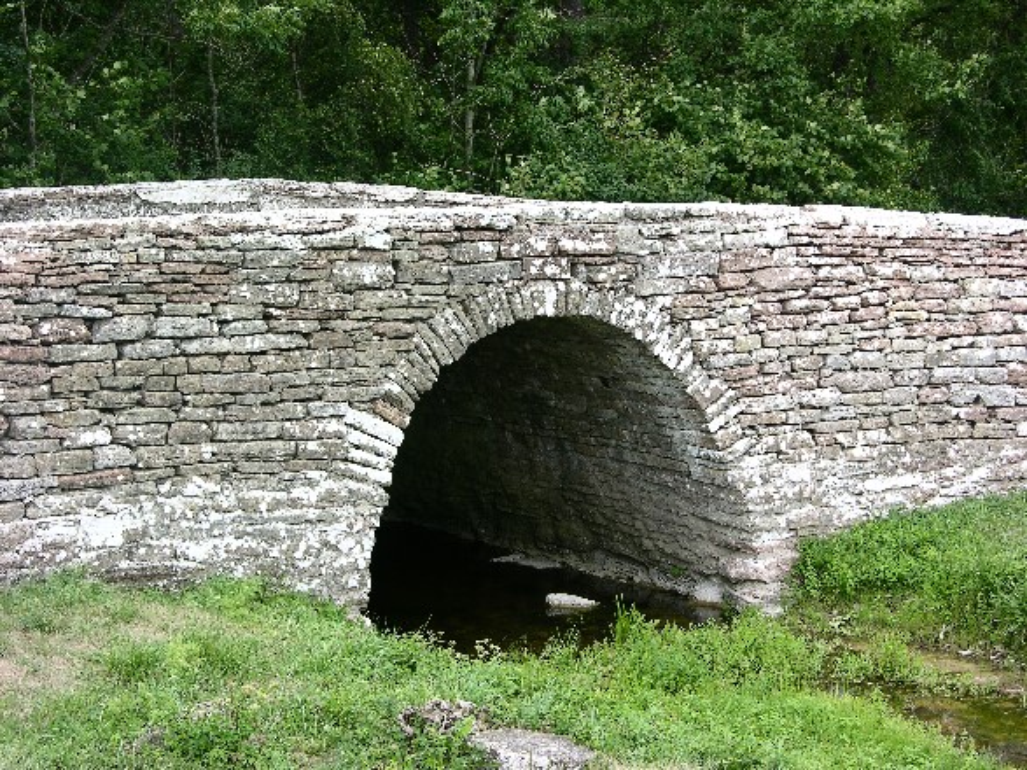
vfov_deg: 19.9
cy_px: 385
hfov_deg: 26.3
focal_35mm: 74
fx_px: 2195
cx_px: 514
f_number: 4.2
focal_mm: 18.8
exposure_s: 1/67.7
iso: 50
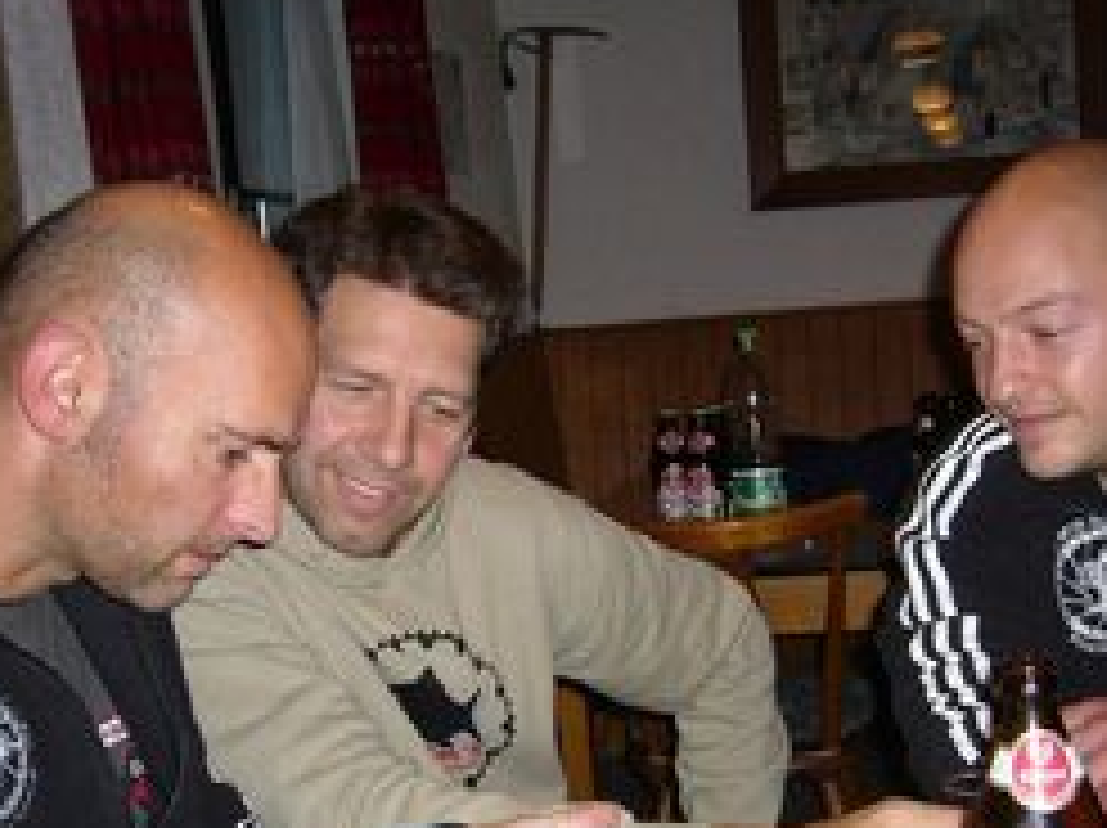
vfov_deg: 25.6
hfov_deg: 33.8
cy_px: 490
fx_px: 1821
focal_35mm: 57
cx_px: 518
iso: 100
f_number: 2.8
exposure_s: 1/60
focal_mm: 5.8
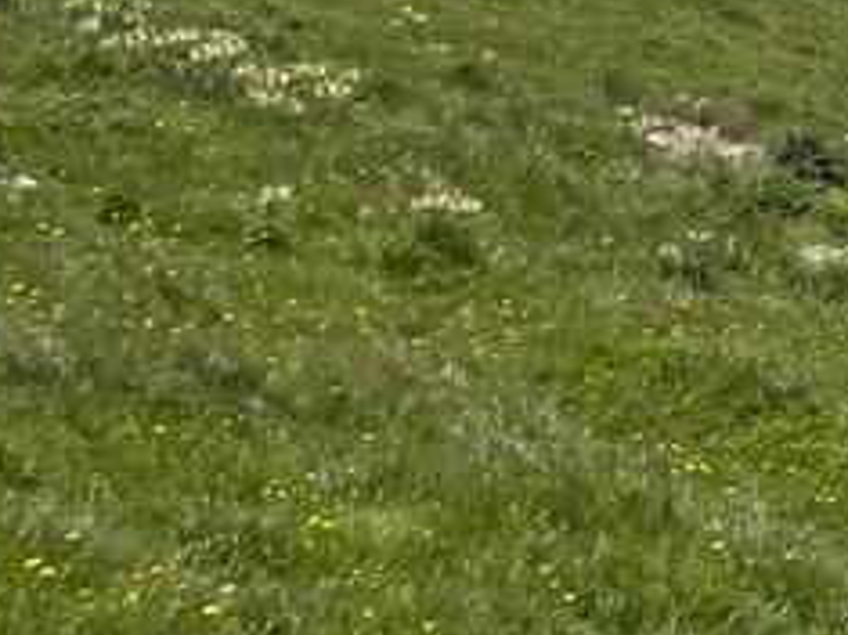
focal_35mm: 114
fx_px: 2791
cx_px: 1750
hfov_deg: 14.2
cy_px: -615
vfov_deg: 11.7
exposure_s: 1/9091
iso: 32
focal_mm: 4.2
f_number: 1.6
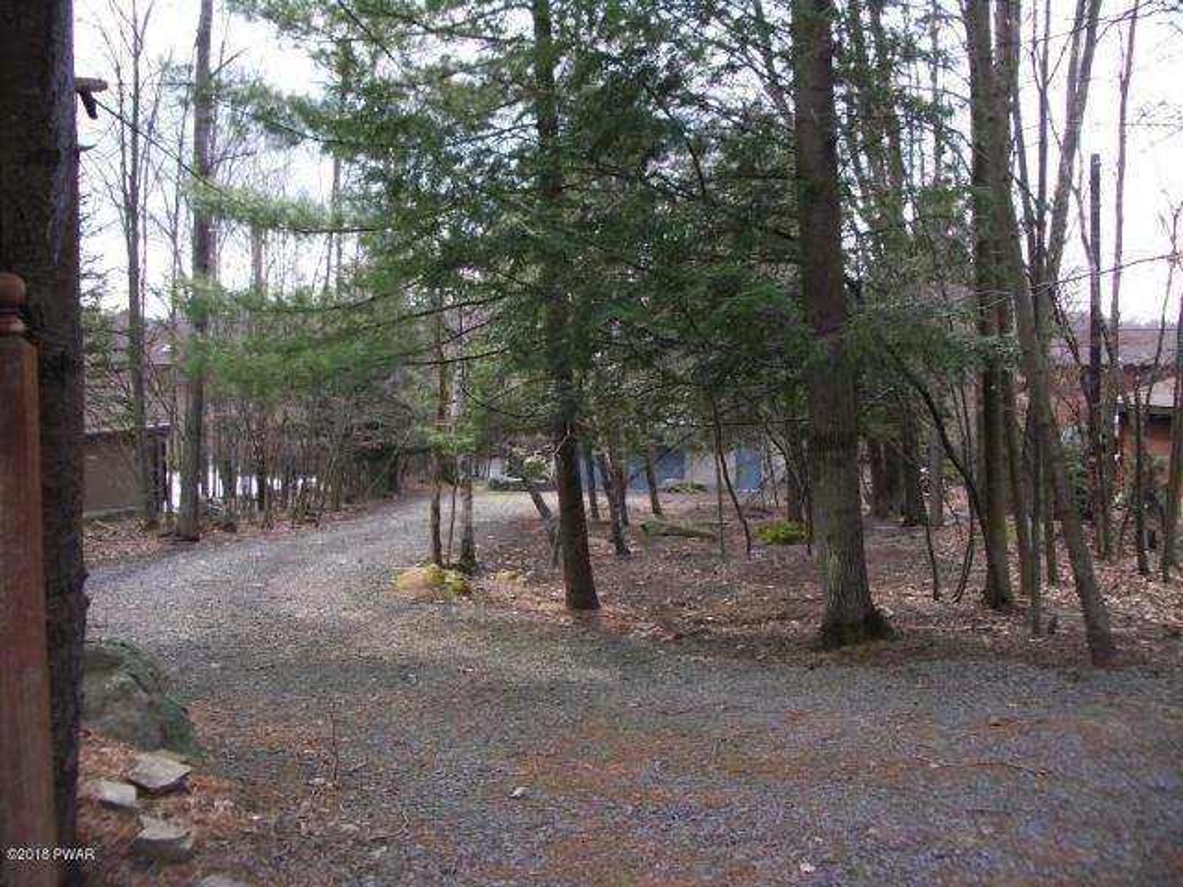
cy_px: 444
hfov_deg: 52.6
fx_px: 1196
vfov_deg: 40.7
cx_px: 592
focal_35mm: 35
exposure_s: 1/200
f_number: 2.6
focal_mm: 5.8
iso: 80
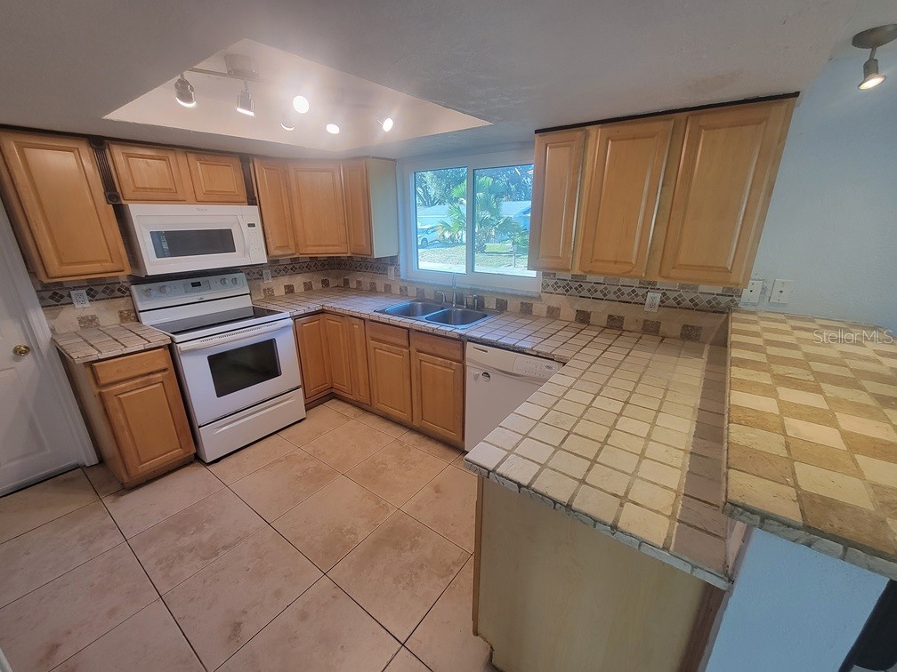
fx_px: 337
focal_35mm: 13
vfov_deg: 89.9
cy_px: 336
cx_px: 448
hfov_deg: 106.2
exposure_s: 1/60
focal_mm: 2.2
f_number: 2.2
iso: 125
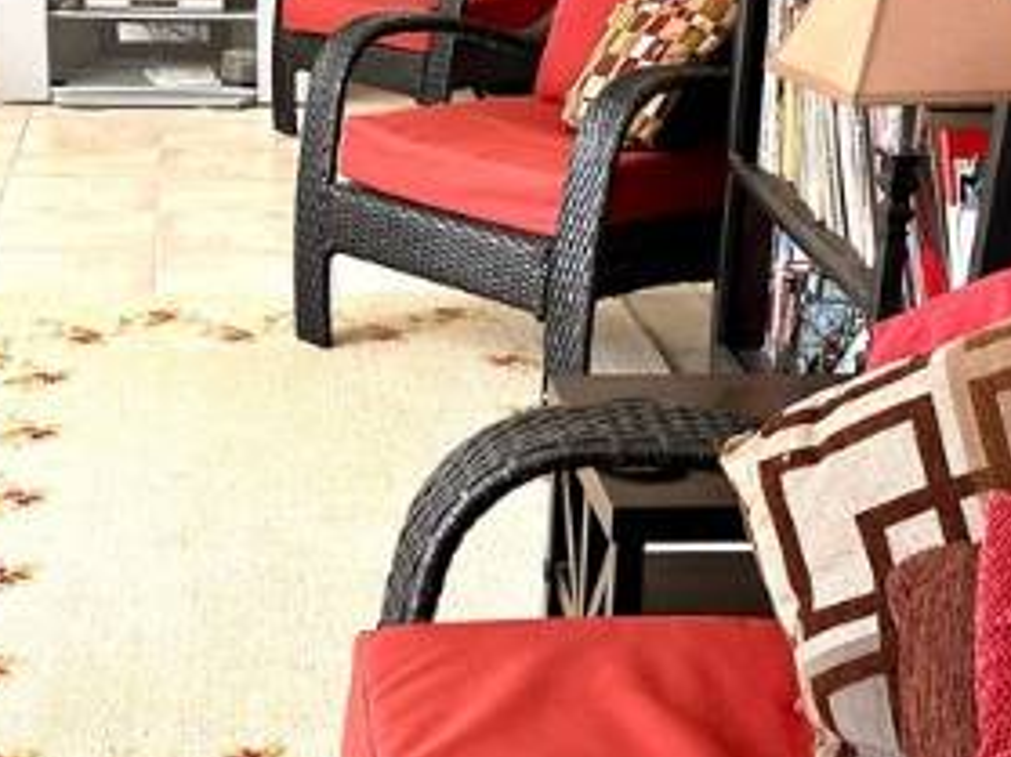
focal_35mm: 73
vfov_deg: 20.1
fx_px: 2131
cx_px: 442
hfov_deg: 26.7
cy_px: 230
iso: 160
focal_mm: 6.86
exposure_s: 1/60
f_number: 1.78
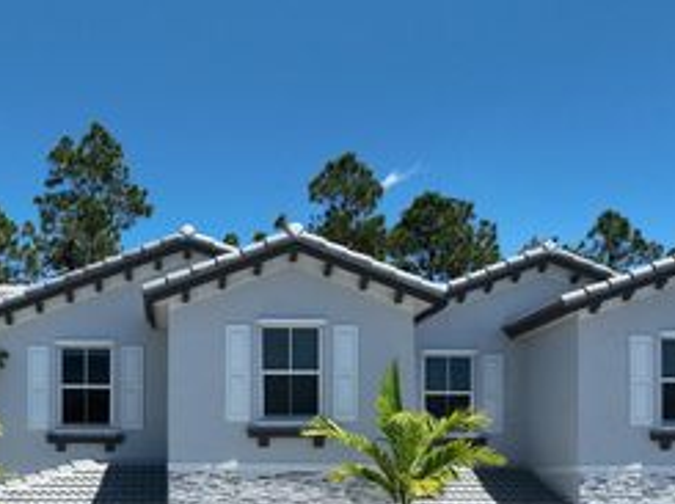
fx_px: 954
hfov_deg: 38.2
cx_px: 193
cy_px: 468
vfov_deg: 28.3
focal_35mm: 49
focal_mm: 12.29
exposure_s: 1/400
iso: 120
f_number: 2.8
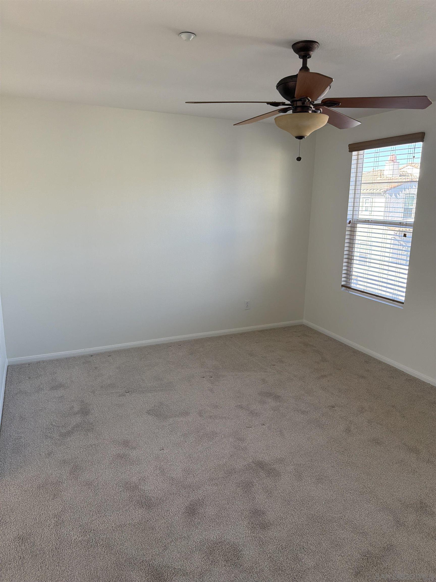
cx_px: 218
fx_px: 403
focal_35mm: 24
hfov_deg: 56.8
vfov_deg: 71.6
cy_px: 291
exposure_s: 1/216
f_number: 1.78
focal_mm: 6.76
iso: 160
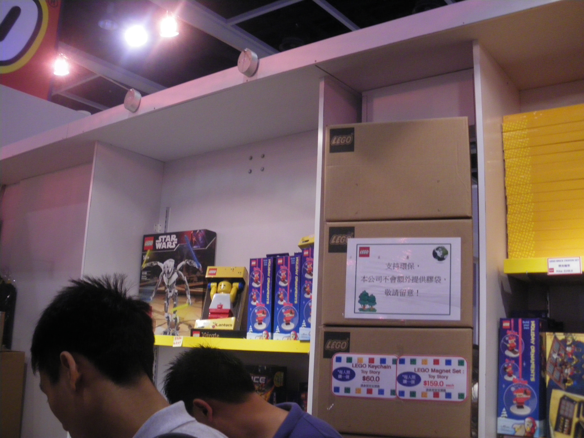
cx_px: 292
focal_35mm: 36
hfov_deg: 51.4
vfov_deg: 39.7
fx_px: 607
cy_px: 219
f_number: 3.5
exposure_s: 1/50
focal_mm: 6.3
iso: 400
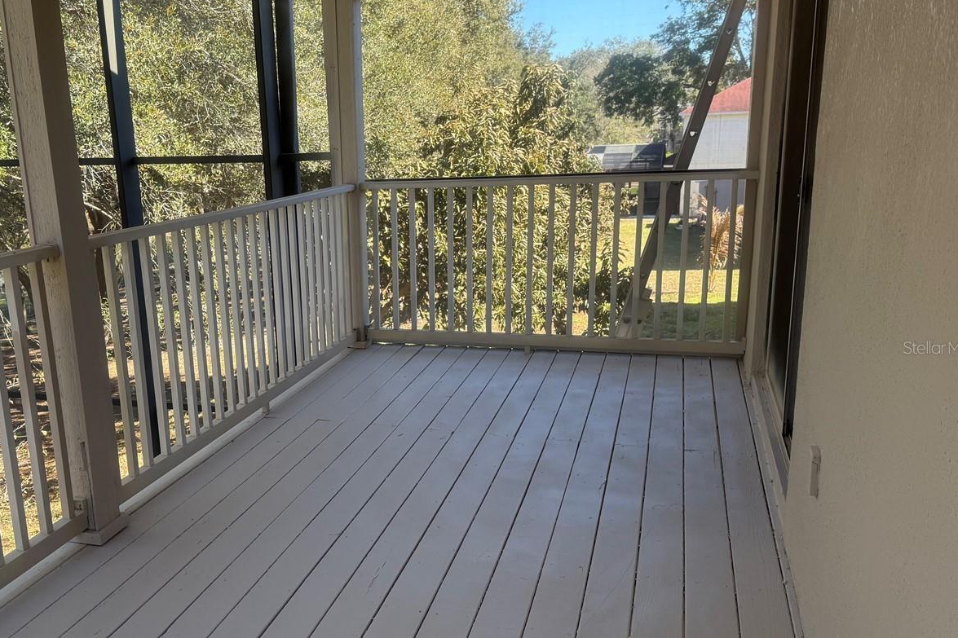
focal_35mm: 34
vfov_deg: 38.8
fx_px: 905
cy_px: 347
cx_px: 328
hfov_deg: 54.8
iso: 100
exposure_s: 1/551
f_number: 1.78
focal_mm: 6.76
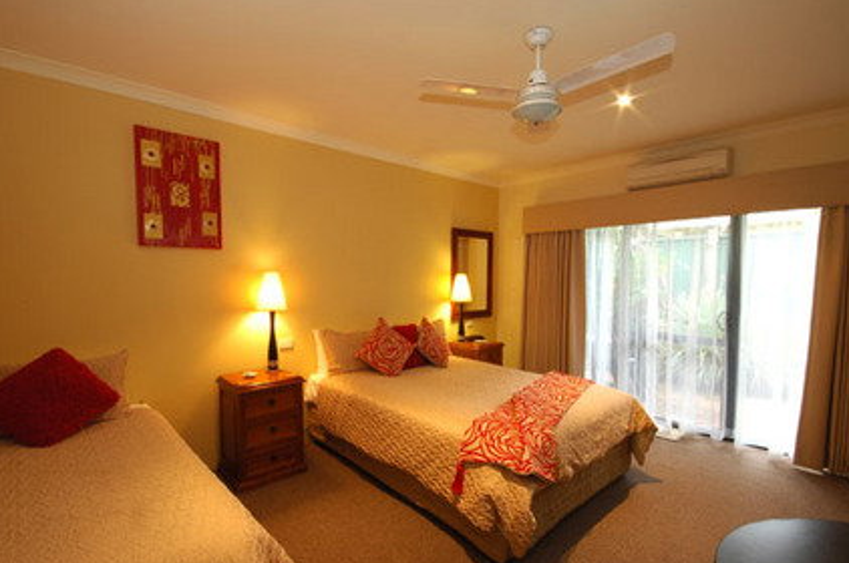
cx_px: 404
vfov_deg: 73.5
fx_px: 377
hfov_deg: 96.7
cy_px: 293
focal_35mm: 16
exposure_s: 1.6
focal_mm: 10
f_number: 22
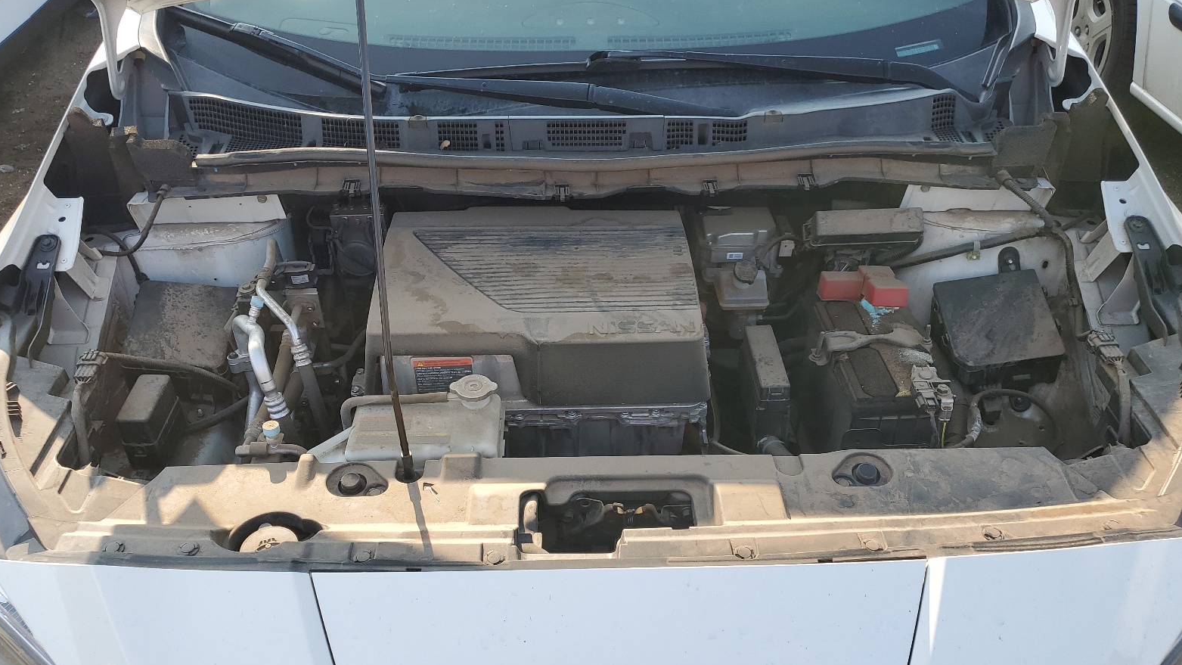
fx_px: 909
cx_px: 597
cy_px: 415
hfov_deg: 66.1
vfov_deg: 39.9
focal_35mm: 29
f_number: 1.5
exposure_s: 1/769
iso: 50
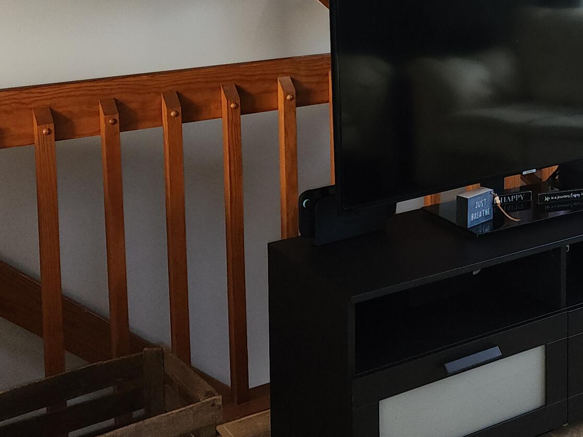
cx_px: 475
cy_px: 1
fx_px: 1044
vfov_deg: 22.7
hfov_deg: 30.4
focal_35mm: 62
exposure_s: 1/24
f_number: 1.8
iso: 100
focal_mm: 6.4
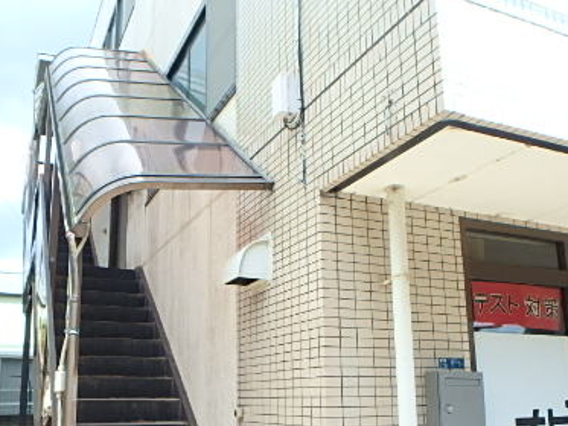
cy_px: 280
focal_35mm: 36
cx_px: 277
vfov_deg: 39.3
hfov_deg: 51.3
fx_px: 591
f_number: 3.5
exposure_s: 1/250
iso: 125
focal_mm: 3.7
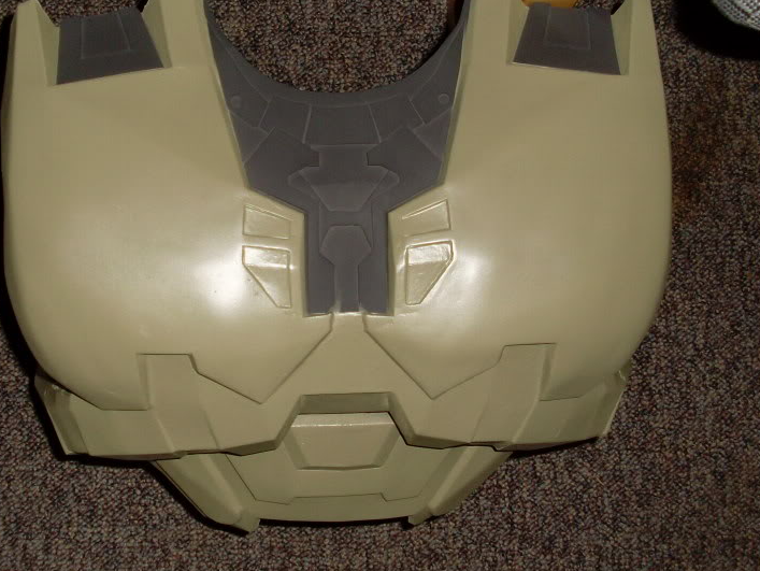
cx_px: 328
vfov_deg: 26.5
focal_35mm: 55
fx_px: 1208
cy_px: 239
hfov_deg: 34.9
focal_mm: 6.3
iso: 100
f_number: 3
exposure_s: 1/45
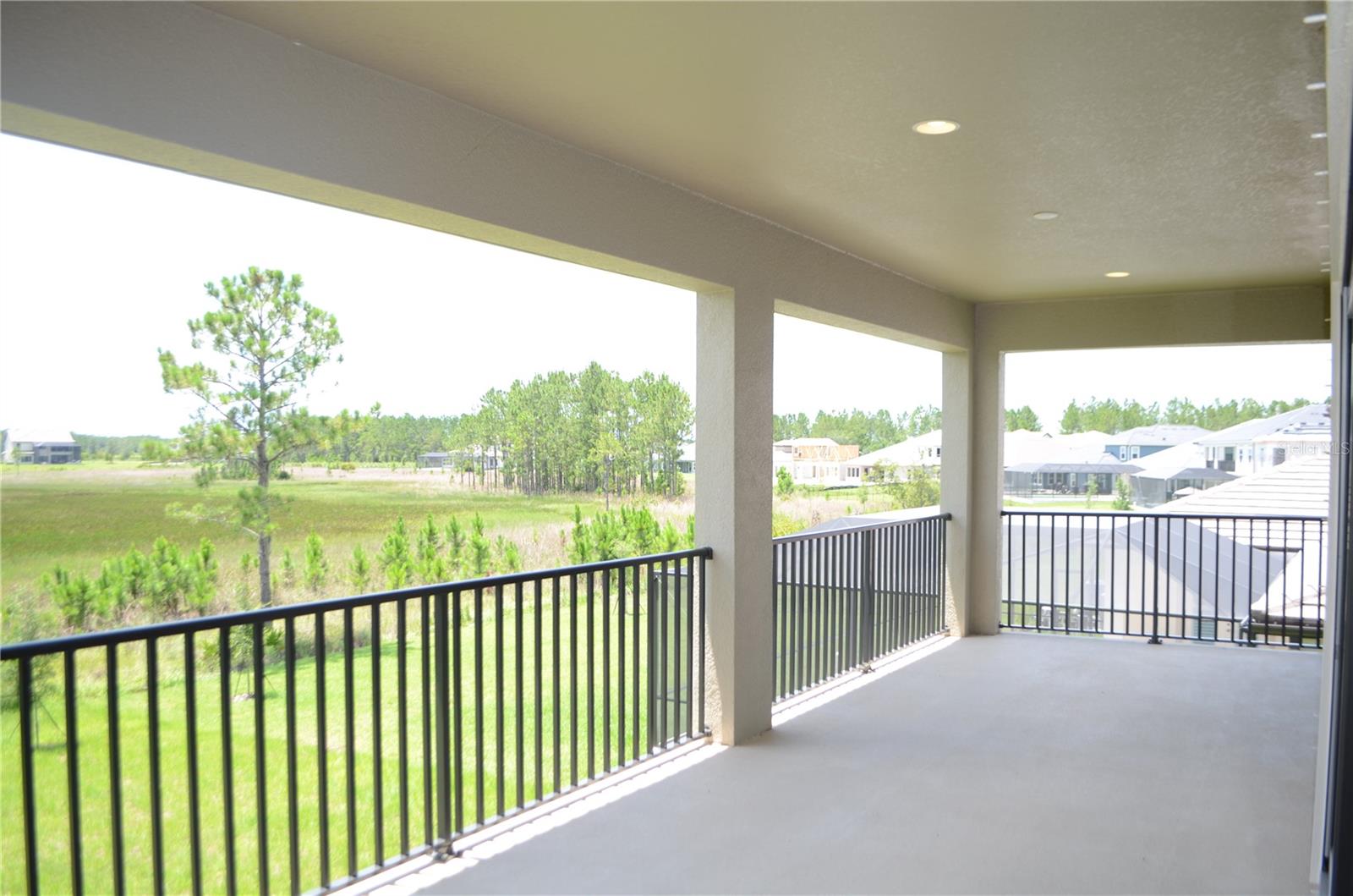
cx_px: 676
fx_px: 1012
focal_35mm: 27
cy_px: 448
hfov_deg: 67.5
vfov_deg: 47.7
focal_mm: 18
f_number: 3.5
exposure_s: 1/200
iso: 100
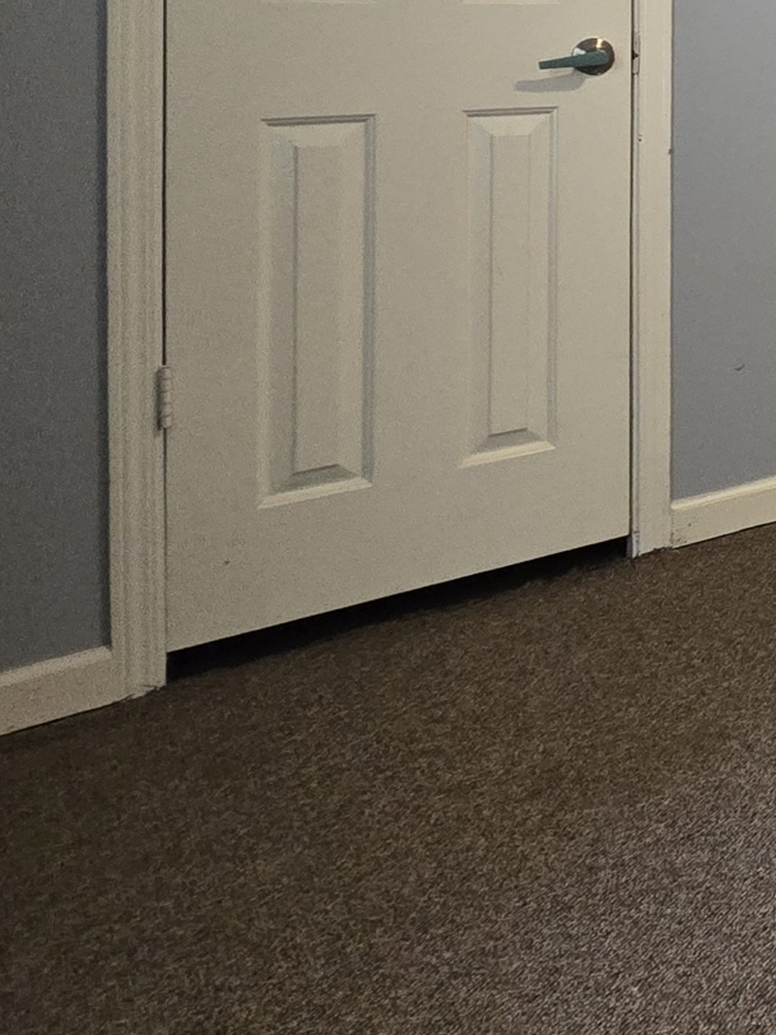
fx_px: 1225
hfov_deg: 21.2
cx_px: 1435
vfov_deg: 40.4
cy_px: 10
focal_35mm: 41
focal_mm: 2.2
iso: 500
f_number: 2.2
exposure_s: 1/60
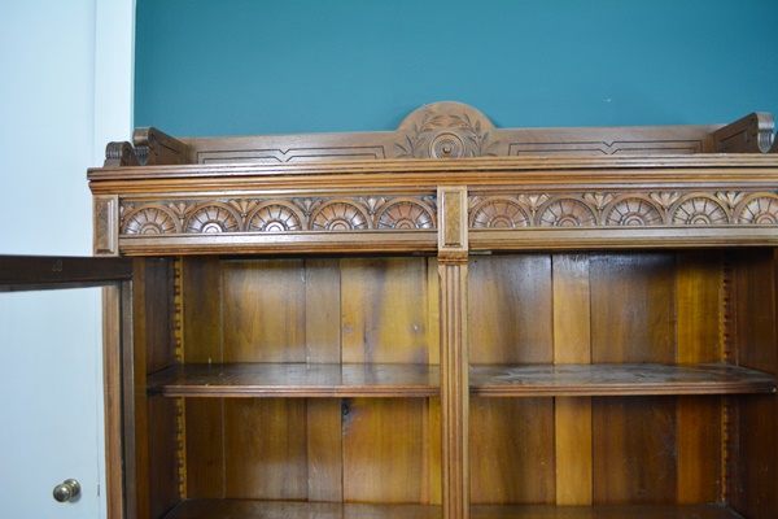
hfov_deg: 61.9
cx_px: 389
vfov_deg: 43.6
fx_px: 648
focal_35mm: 30
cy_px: 260
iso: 800
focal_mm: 20
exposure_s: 1/40
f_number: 3.8
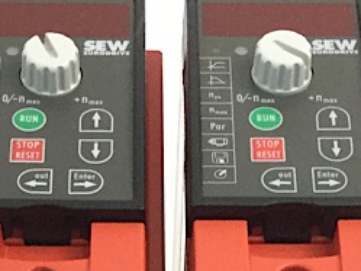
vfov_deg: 9.5
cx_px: 136
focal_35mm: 148
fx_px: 1544
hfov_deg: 13.3
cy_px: 520
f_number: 2.4
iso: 50
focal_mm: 3.3
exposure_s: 1/33
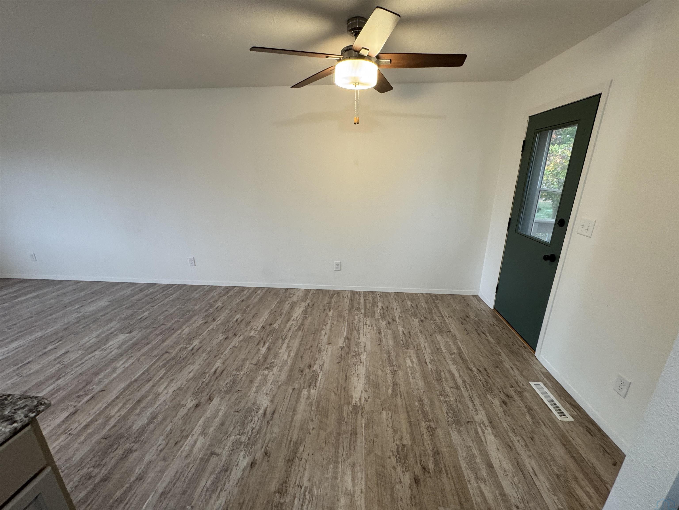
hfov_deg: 102.1
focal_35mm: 14
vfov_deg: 85.7
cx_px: 340
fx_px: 275
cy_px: 255
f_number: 2.2
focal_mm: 2.22
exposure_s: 1/60
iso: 160
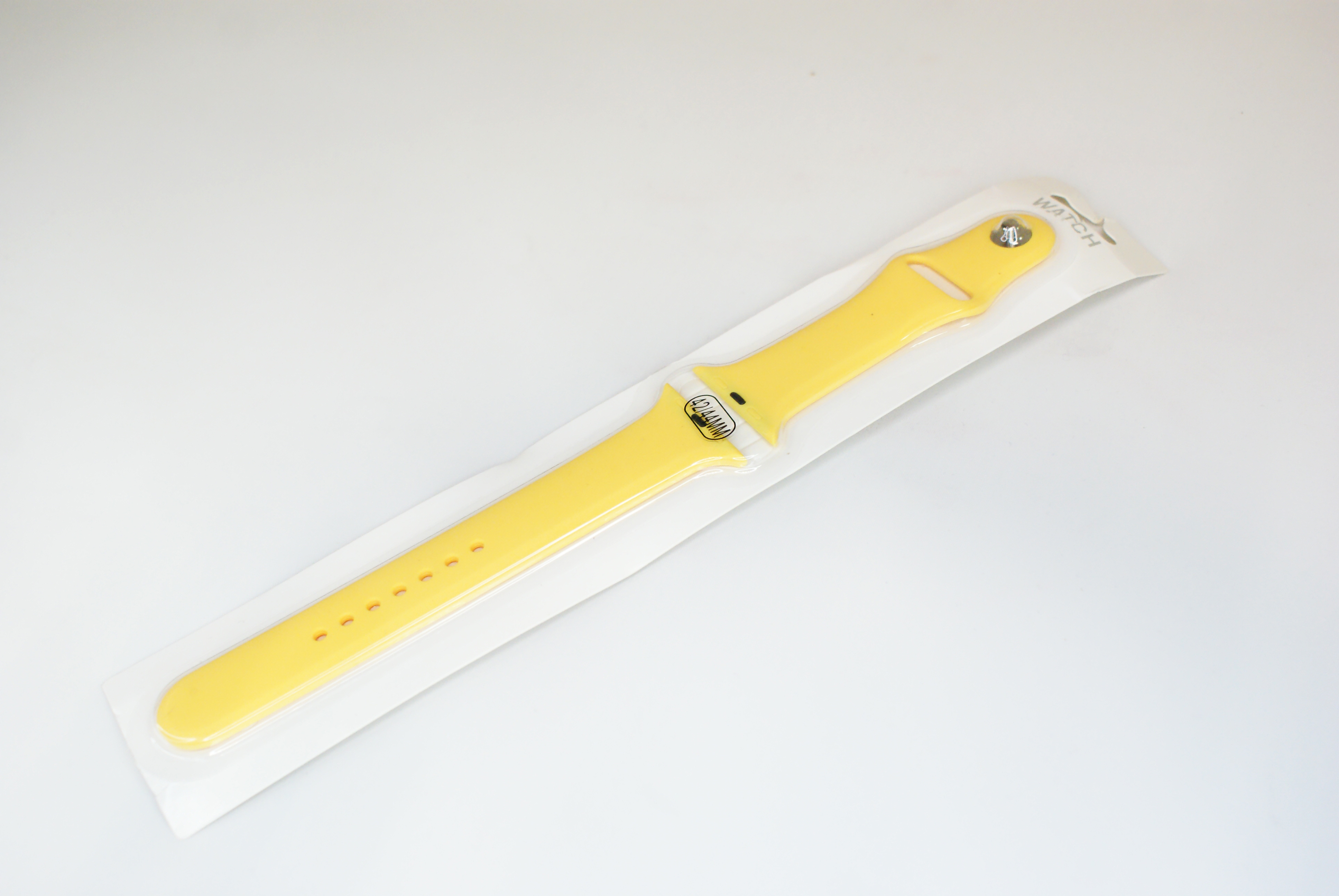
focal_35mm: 42
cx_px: 670
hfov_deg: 46.3
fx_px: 1564
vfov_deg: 32.0
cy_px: 448
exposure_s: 1/160
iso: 1600
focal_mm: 28
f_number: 5
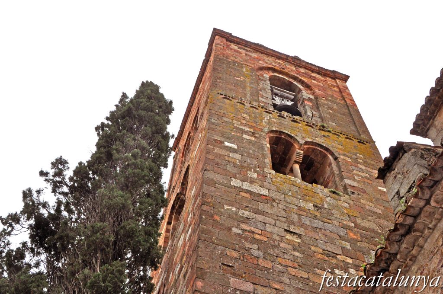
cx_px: 222
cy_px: 147
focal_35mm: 46
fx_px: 571
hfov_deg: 42.4
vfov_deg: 28.9
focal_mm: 31
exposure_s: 1/200
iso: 500
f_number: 13
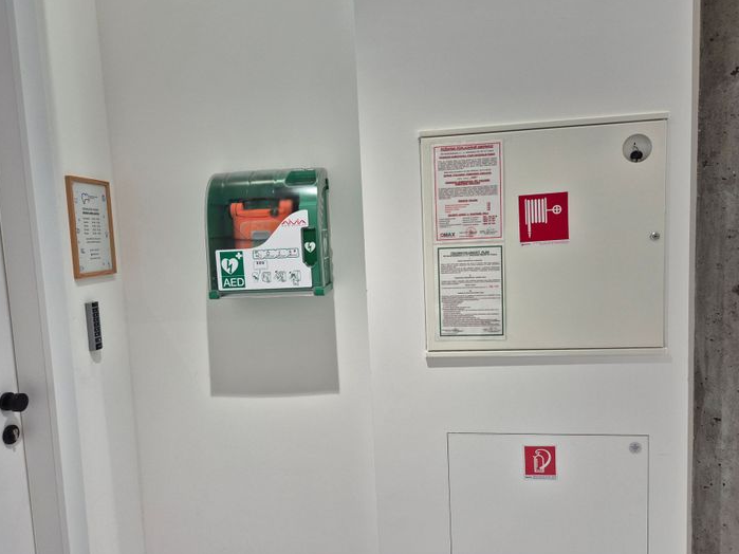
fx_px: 534
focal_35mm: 25
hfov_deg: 69.3
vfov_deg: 54.9
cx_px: 346
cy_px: 278
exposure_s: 1/100
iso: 100
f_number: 1.8
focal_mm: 5.4
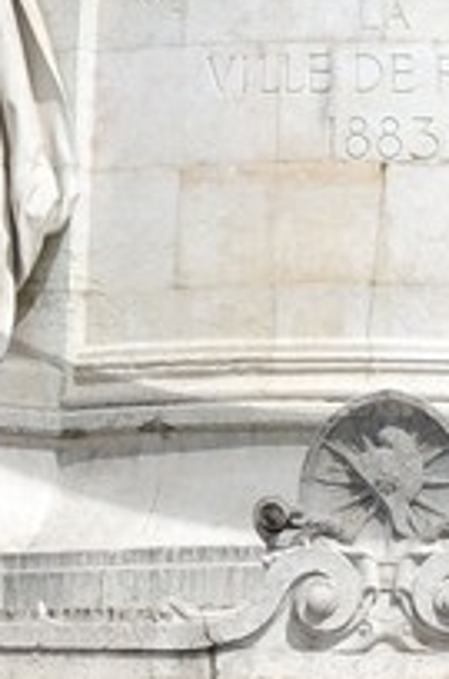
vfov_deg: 4.2
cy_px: -499
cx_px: 389
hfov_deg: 2.8
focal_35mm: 487
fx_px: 9157
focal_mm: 62
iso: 200
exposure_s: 1/200
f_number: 16
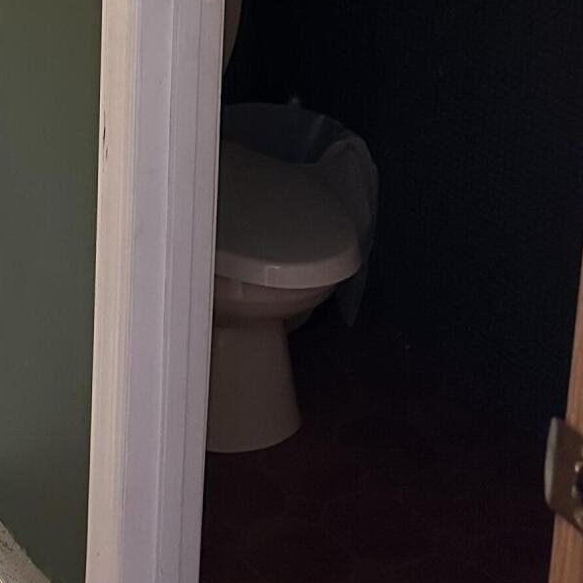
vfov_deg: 21.5
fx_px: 1372
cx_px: -147
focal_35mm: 72
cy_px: -190
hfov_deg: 21.9
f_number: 1.78
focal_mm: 6.86
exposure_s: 1/40
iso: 640
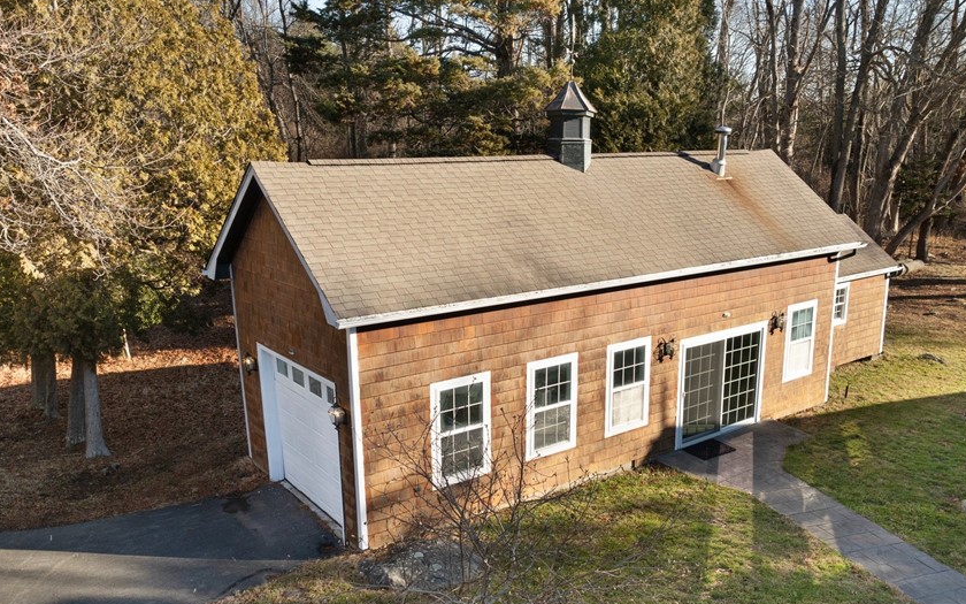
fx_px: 816
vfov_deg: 40.5
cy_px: 343
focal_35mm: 31
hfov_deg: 61.1
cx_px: 531
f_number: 2.8
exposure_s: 1/400
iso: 100
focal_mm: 12.29
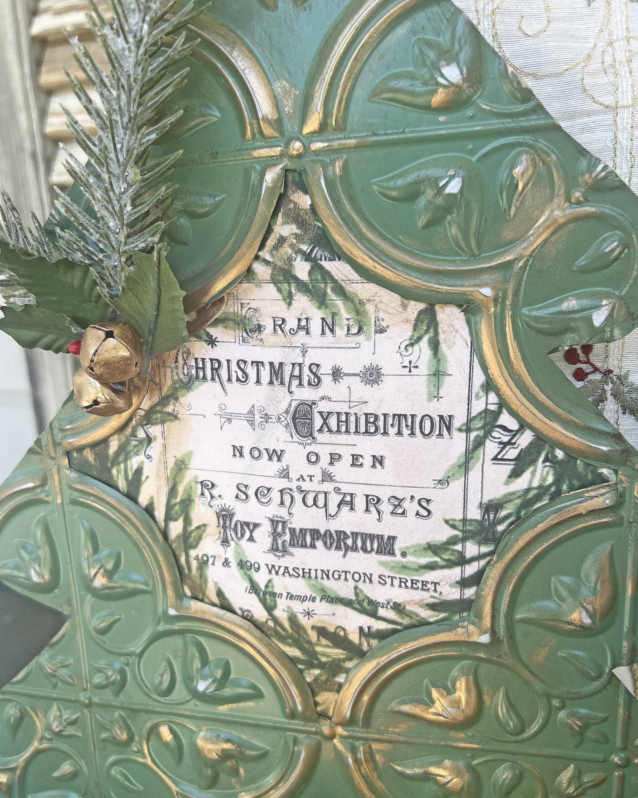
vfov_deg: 62.1
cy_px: 428
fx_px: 661
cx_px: 318
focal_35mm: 28
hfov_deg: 51.5
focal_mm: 5.7
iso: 50
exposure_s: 1/421
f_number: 1.5
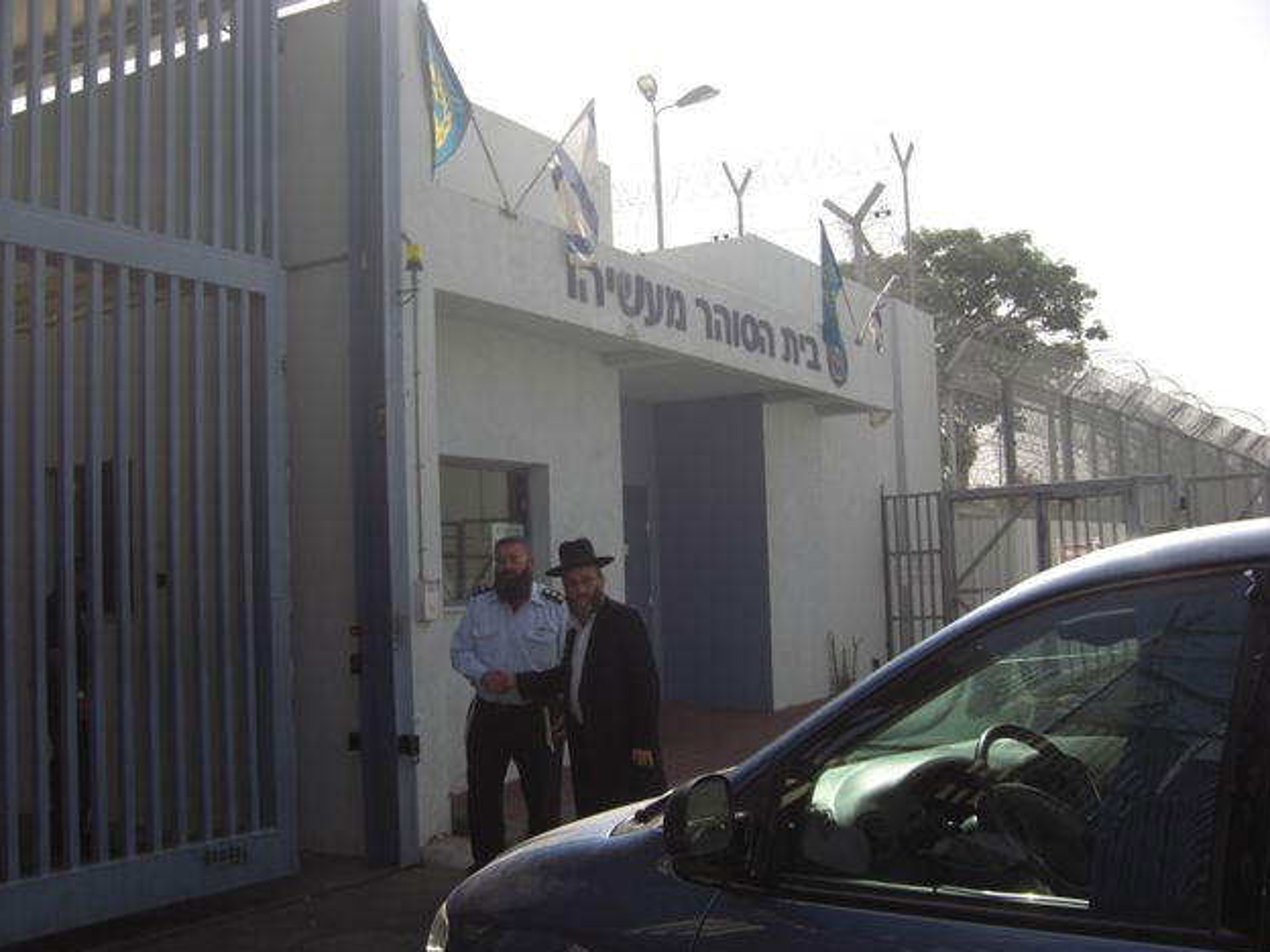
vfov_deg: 36.8
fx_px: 1431
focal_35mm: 39
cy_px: 472
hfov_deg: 47.9
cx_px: 629
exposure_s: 1/125
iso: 64
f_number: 8
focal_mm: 6.2
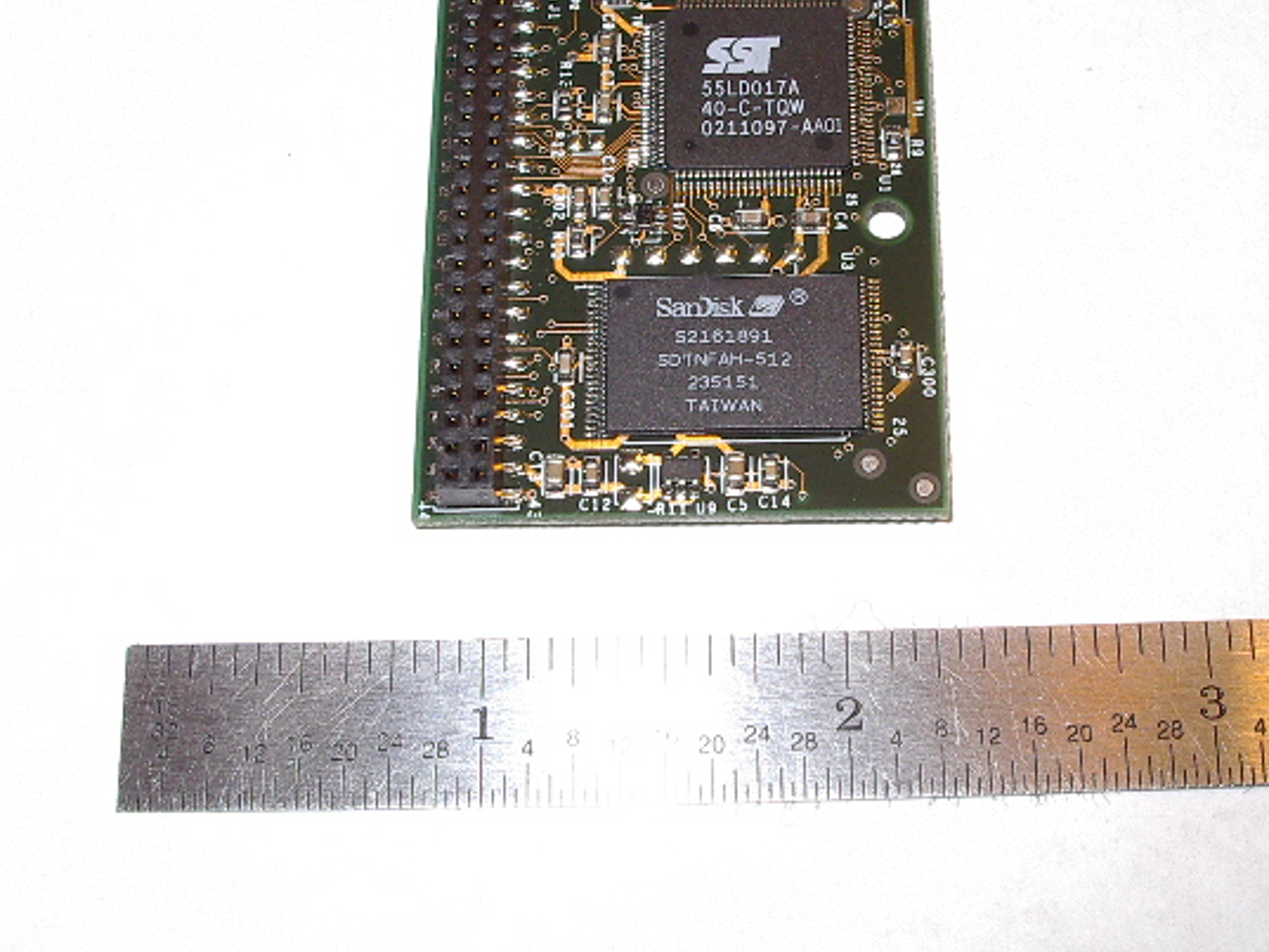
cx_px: 740
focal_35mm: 62
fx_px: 2273
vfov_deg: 23.6
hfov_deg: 31.1
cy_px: 387
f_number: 5.5
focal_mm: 7.8
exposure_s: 1/60
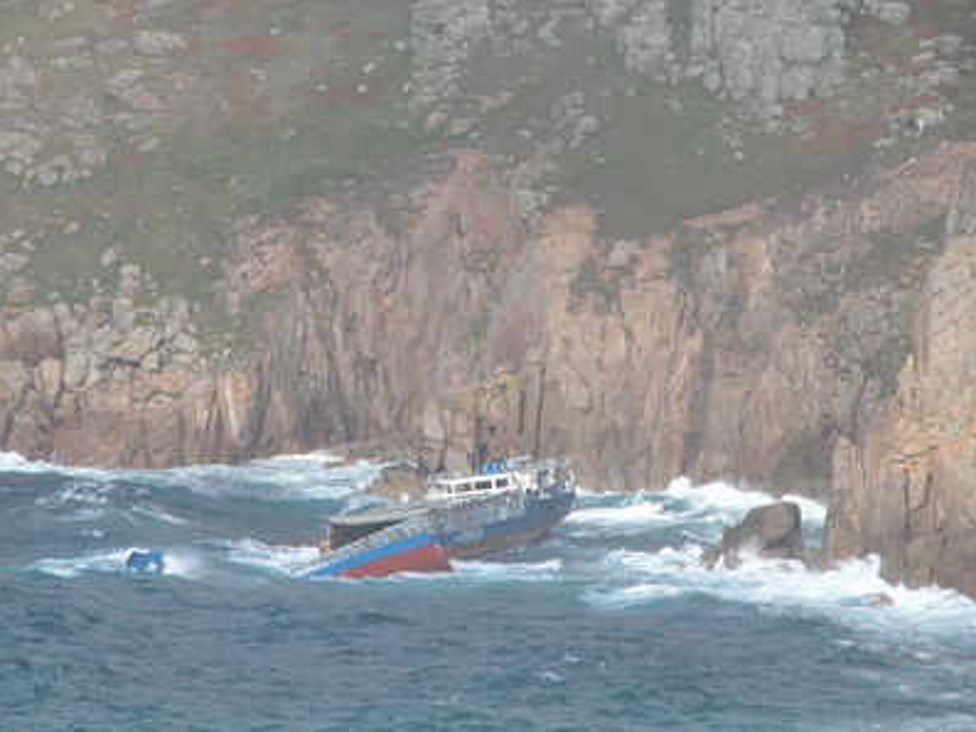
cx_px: 487
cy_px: 366
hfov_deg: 7.0
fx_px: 7953
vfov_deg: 5.3
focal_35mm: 282
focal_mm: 71.2
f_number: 5.9
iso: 100
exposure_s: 1/291
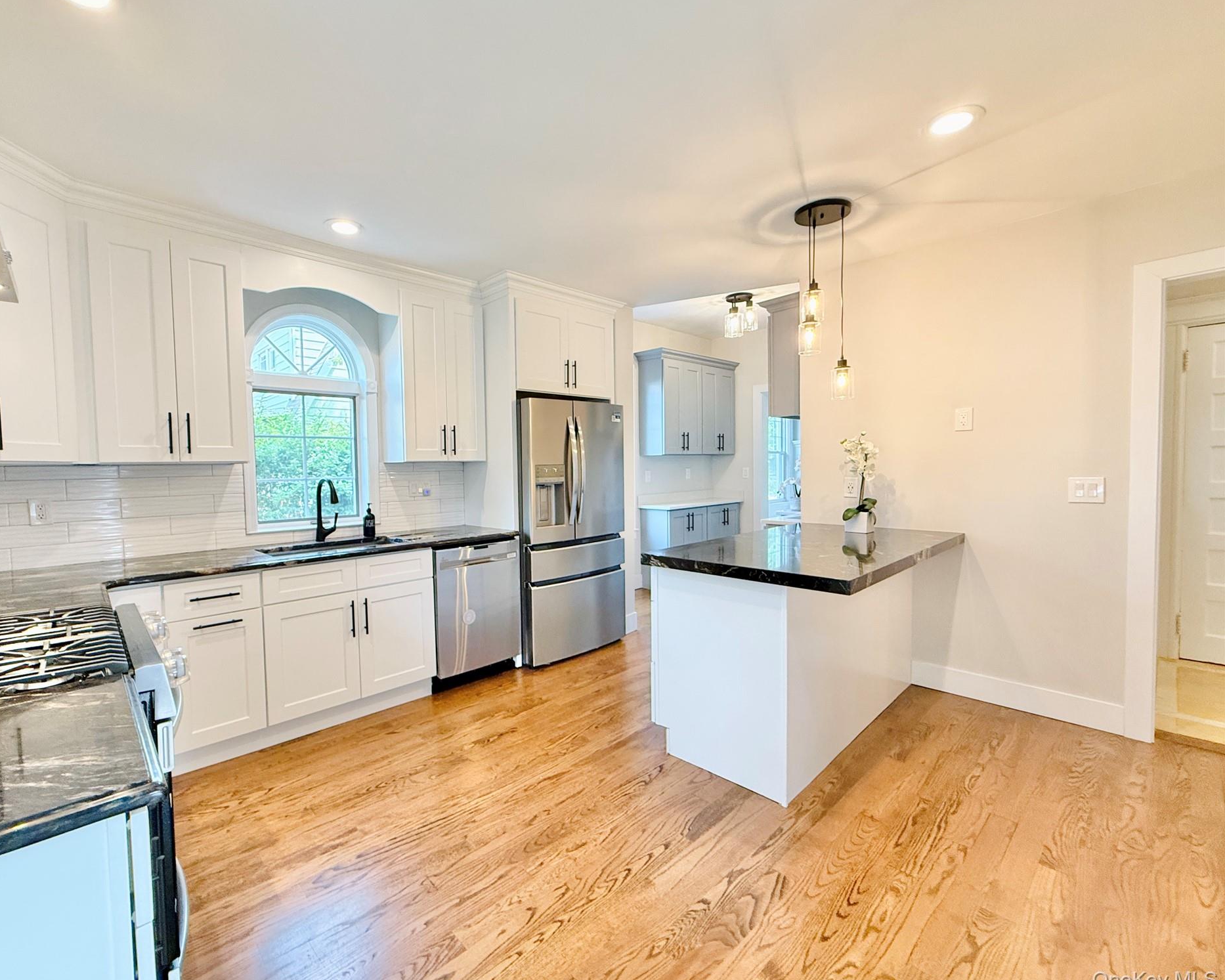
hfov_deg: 96.5
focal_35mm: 15
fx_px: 544
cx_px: 553
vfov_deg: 84.0
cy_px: 491
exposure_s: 1/120
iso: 320
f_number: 2.2
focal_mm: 2.22
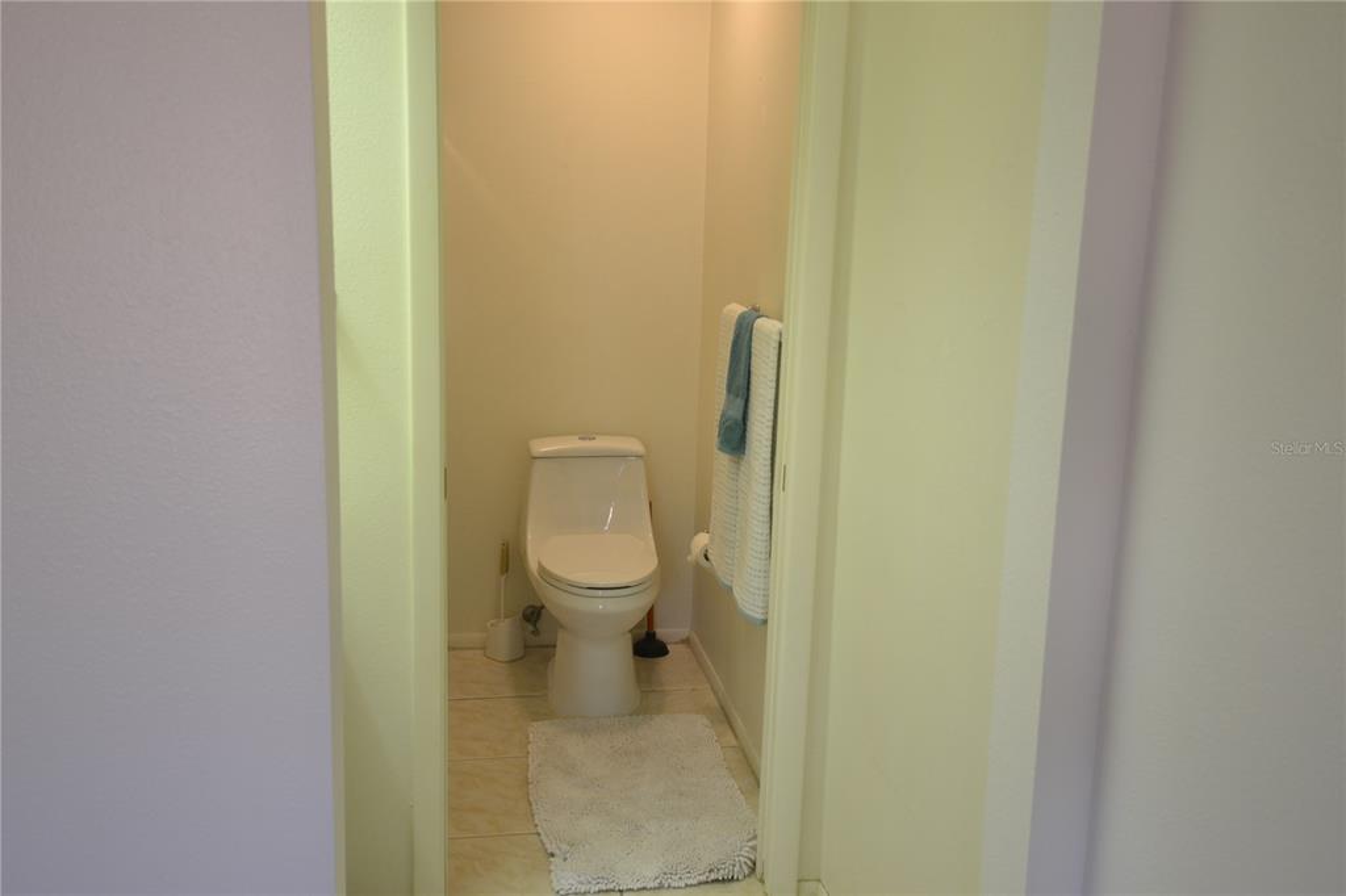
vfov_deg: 43.6
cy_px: 448
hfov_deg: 61.9
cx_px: 673
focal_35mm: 30
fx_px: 1121
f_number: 4.5
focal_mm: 20
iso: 400
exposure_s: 1/30
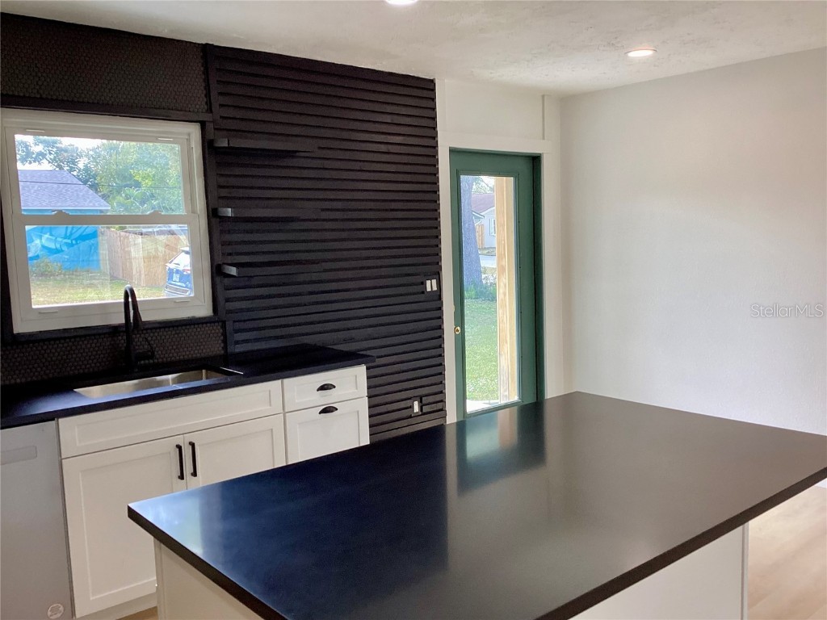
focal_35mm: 31
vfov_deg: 45.4
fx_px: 741
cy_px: 310
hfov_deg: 58.4
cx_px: 414
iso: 64
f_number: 2.4
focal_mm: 3.3
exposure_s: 1/120
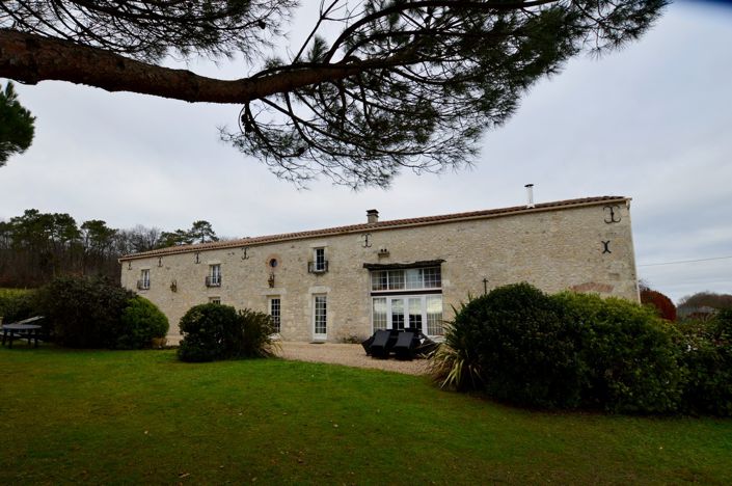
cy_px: 243
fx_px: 305
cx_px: 366
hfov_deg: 100.5
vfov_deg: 77.2
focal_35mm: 15
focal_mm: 10
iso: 100
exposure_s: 1/125
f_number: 5.6
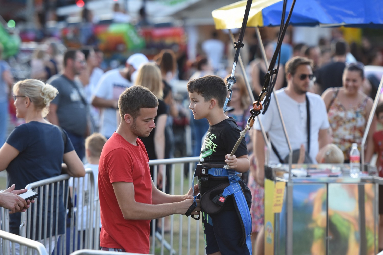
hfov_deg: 8.6
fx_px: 2553
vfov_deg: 5.7
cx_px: 192
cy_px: 128
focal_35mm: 240
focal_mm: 160
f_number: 2.8
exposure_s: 1/500
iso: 500
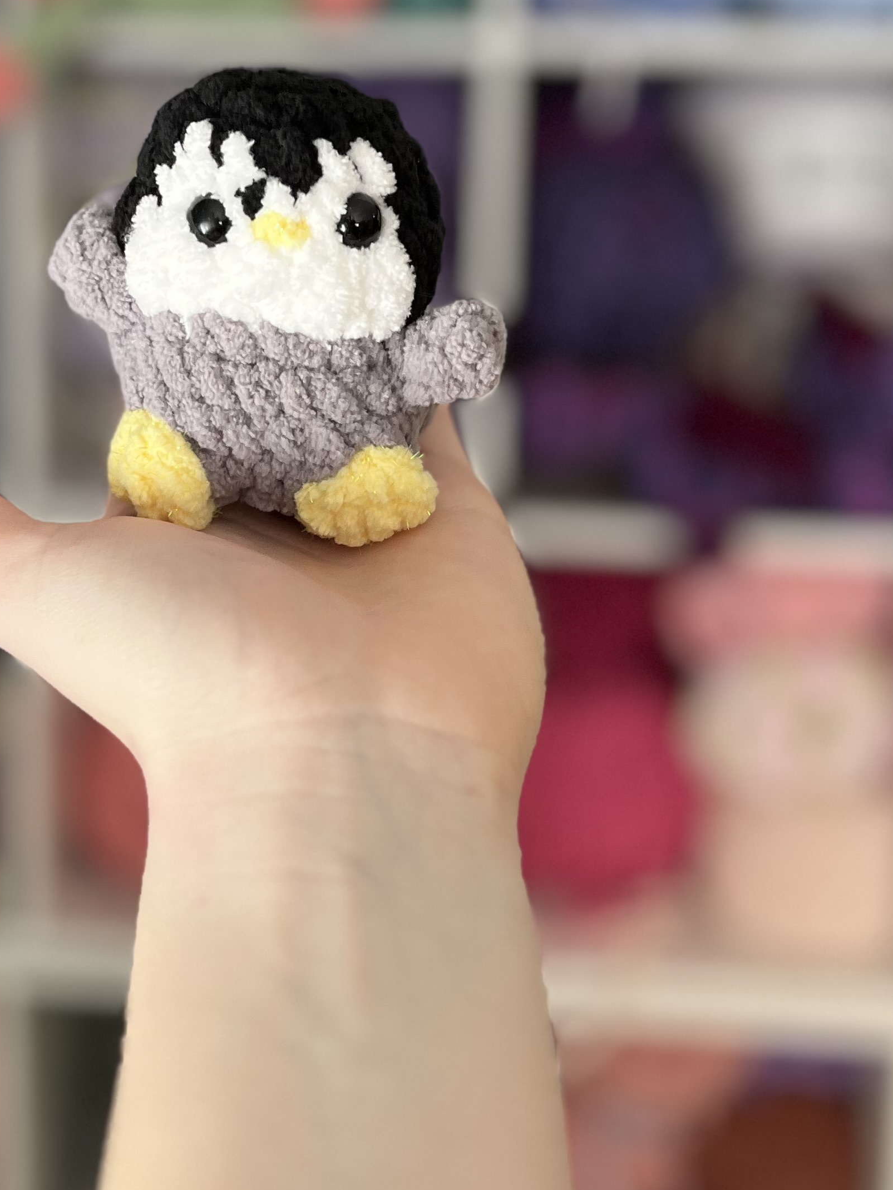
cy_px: 433
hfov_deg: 29.5
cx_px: 308
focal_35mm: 49
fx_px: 1685
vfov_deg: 38.6
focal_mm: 5.1
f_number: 1.6
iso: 80
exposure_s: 1/60
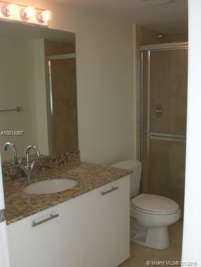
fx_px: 294
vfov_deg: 49.0
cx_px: 100
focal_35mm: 38
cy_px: 134
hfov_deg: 37.7
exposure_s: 1/80
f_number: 3.1
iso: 100
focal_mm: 6.3
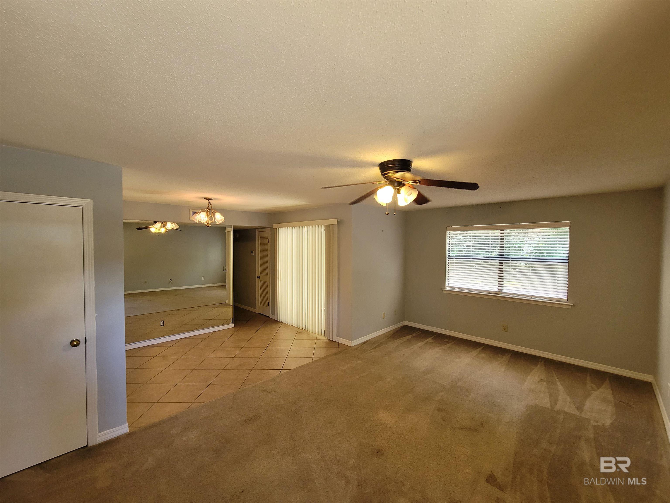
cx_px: 335
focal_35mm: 13
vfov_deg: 89.9
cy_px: 252
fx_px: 252
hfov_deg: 106.2
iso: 160
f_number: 2.2
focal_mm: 2.2
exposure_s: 1/60
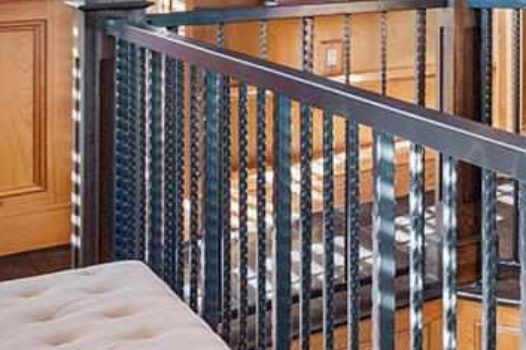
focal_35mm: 68
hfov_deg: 21.5
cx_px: 903
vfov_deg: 18.7
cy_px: -98
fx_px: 993
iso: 800
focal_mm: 10
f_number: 4.5
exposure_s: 1/2
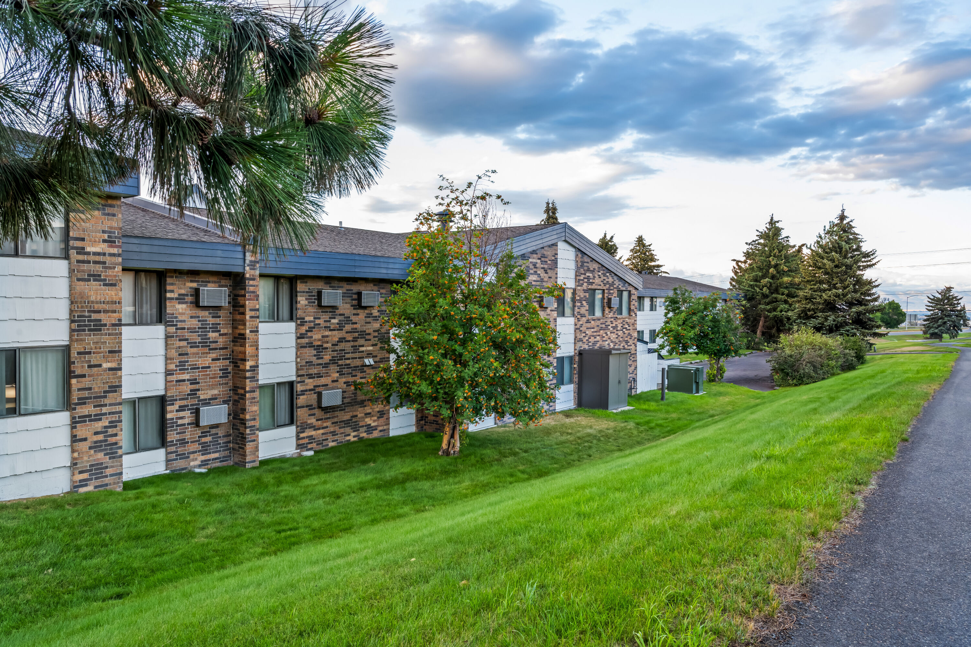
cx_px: 486
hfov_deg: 73.7
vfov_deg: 53.1
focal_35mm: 24
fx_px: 647
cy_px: 324
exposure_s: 1/5
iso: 400
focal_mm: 24
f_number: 10
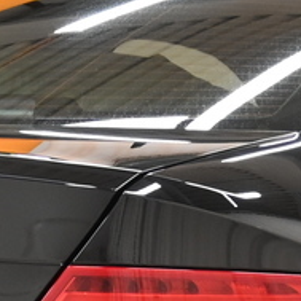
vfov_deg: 7.0
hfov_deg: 7.1
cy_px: 491
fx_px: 2425
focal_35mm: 246
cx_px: 167
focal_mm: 22.5
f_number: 4
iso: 500
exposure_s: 1/40
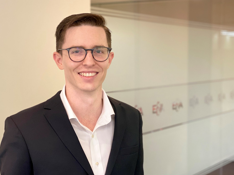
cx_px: 139
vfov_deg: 20.7
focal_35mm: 71
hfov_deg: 27.4
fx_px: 480
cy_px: 95
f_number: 2
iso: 160
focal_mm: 6
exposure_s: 1/33
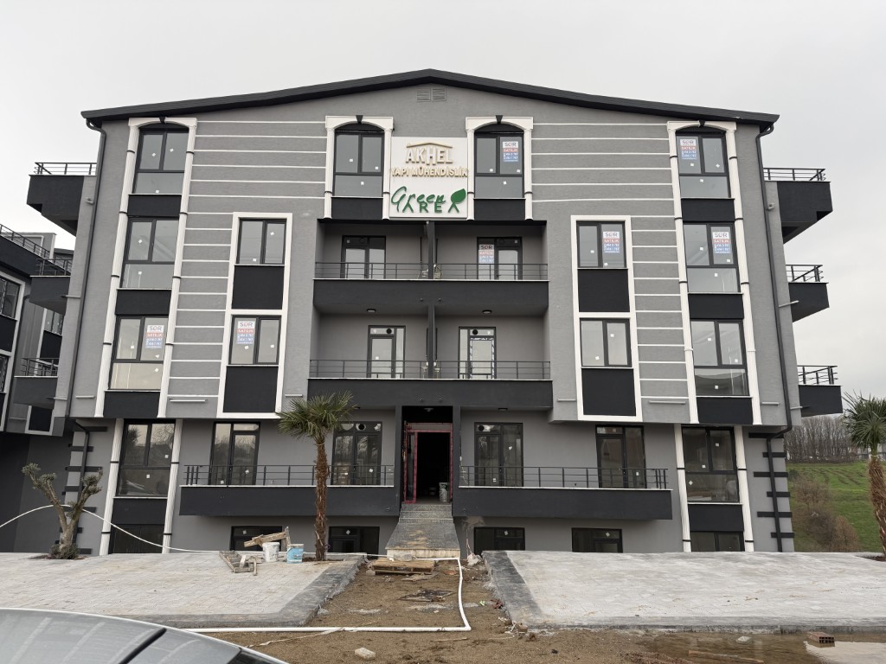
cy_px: 332
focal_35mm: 24
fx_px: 614
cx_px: 443
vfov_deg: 56.8
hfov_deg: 71.6
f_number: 1.78
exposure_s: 1/181
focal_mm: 6.76
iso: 64
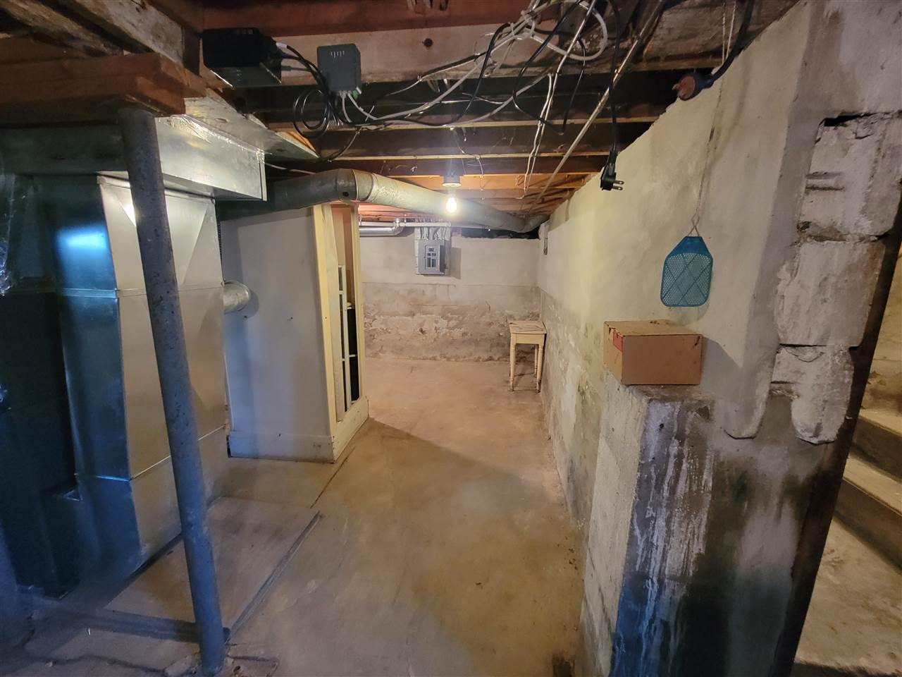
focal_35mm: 13
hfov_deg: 106.2
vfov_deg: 89.9
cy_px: 338
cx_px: 451
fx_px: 339
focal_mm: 2.2
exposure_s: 1/30
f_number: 2.2
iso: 640
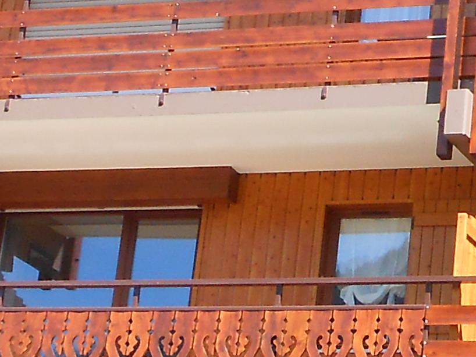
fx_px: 2323
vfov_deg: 8.7
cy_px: -9
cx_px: 382
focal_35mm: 169
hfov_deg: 11.7
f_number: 3.8
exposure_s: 1/250
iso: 100
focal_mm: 5.3
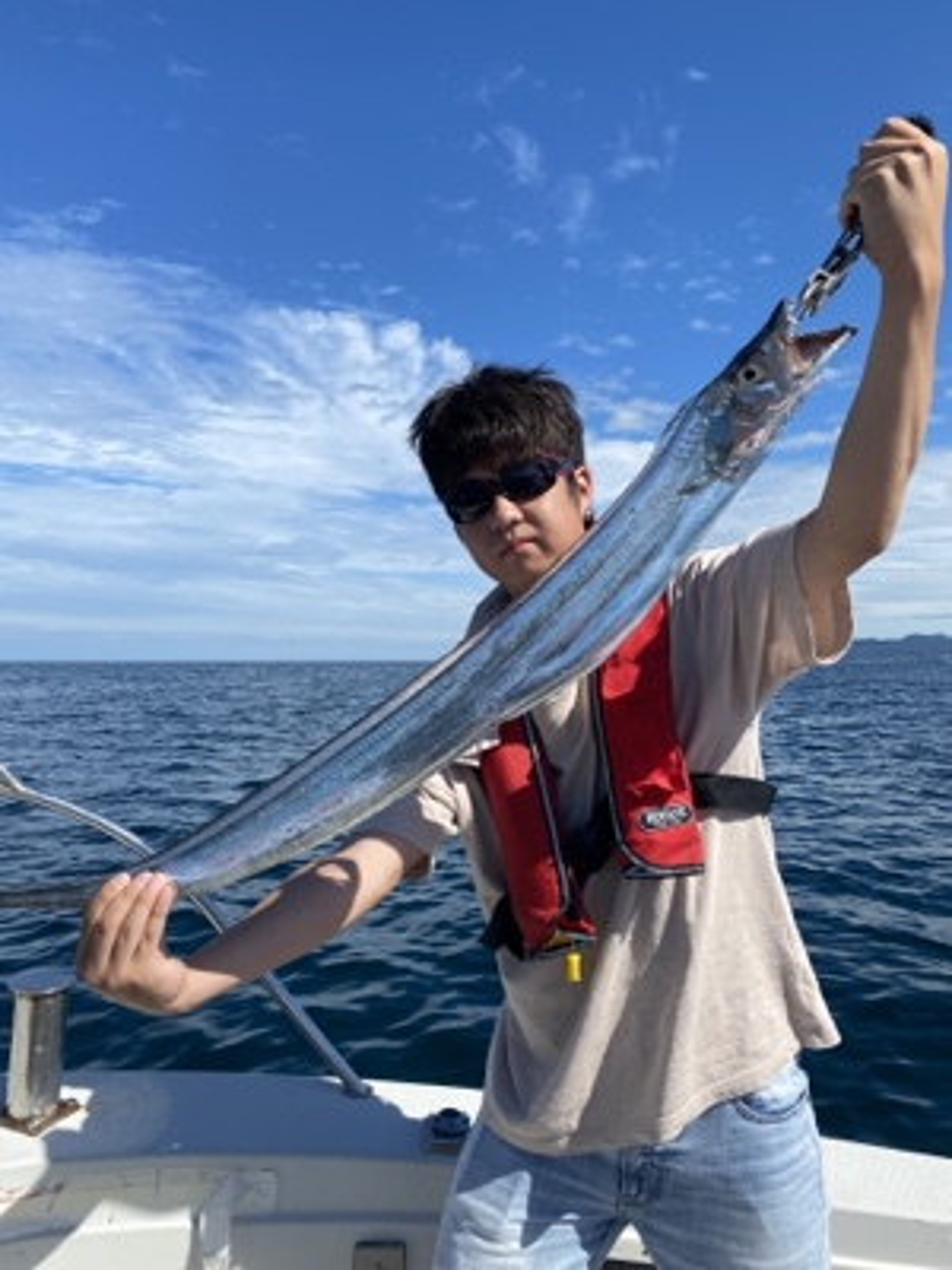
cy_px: 635
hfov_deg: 53.1
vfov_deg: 67.3
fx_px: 953
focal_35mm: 26
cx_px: 476
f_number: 1.8
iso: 32
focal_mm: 4.25
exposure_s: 1/3300
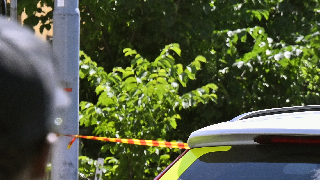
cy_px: 175
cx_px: 708
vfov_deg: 2.5
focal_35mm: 487
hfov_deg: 4.4
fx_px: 4133
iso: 500
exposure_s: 1/1250
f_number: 7.1
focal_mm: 98
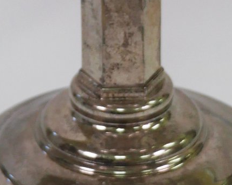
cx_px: 112
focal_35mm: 231
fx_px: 1585
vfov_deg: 6.6
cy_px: -76
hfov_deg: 8.4
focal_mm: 19
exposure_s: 1/100
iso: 200
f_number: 2.8
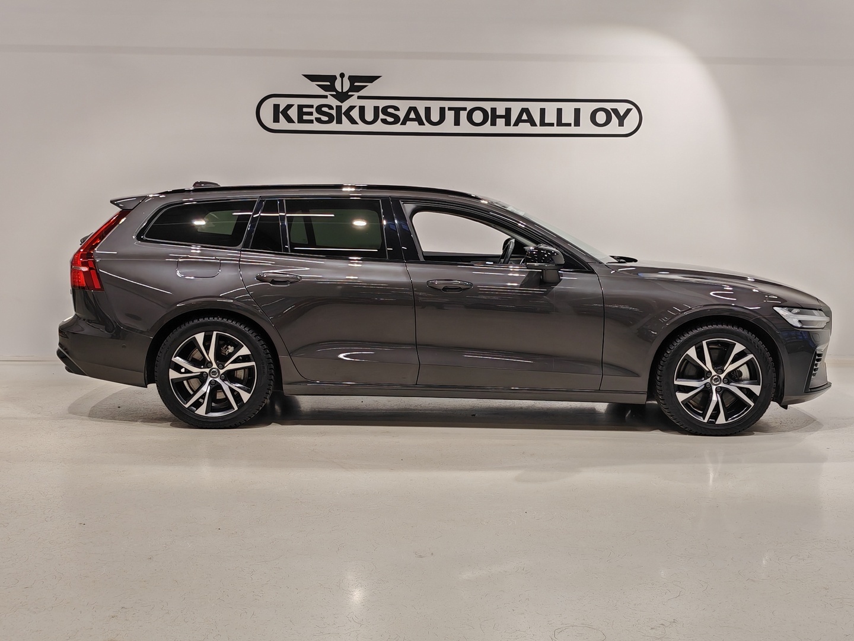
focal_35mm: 42
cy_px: 320
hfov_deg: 44.8
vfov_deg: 34.3
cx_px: 427
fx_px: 1036
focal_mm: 5.4
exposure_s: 1/100
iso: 100
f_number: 1.6
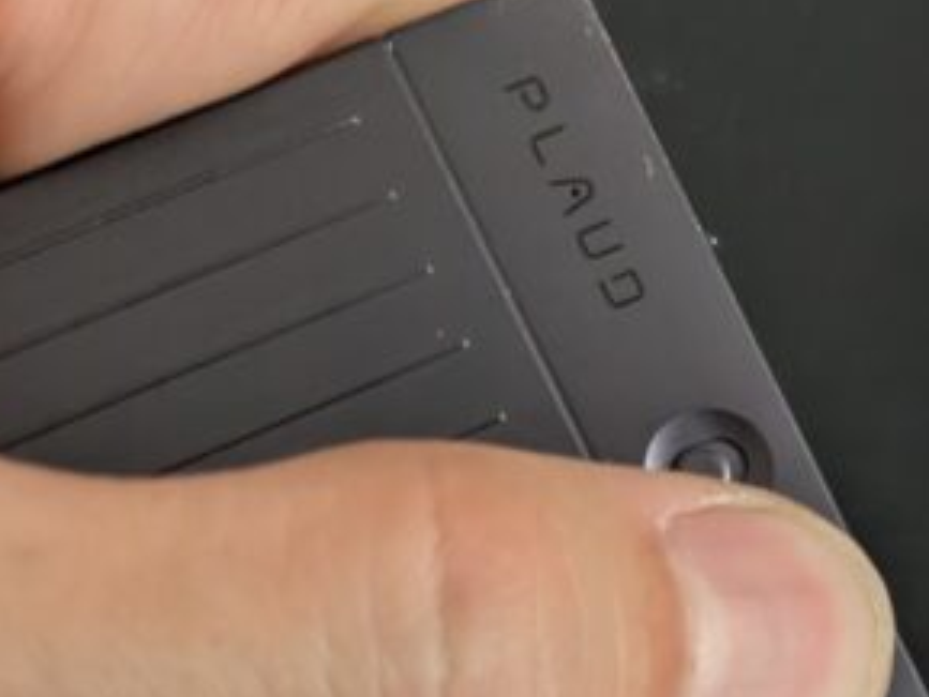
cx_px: 1154
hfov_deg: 21.2
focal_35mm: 85
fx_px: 2282
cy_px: 607
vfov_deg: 17.2
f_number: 1.7
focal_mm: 4.53
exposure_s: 1/66.4
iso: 298
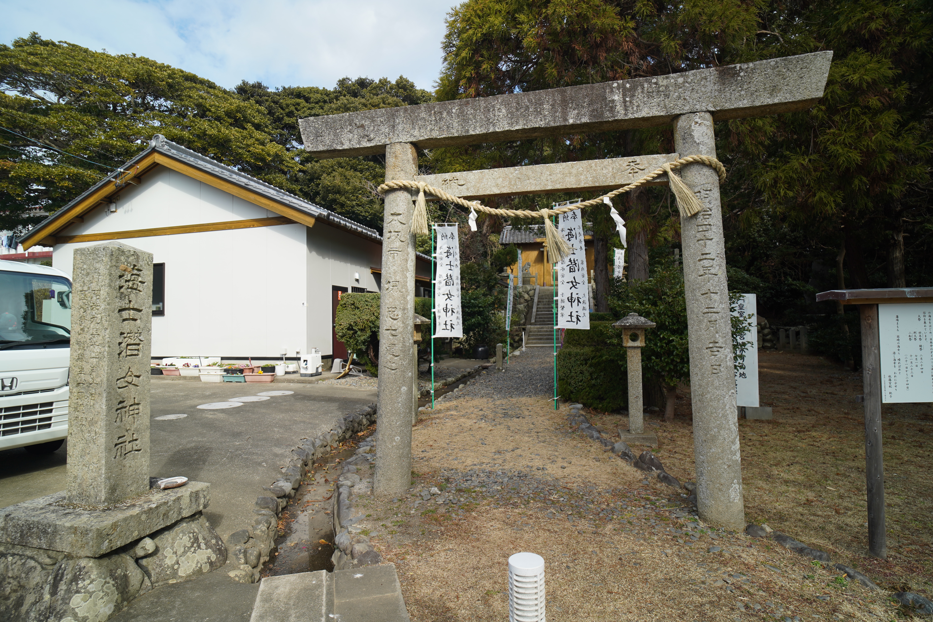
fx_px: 466
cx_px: 466
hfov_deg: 90.0
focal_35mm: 18
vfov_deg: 67.4
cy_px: 311
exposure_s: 1/100
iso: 100
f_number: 5
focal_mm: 18
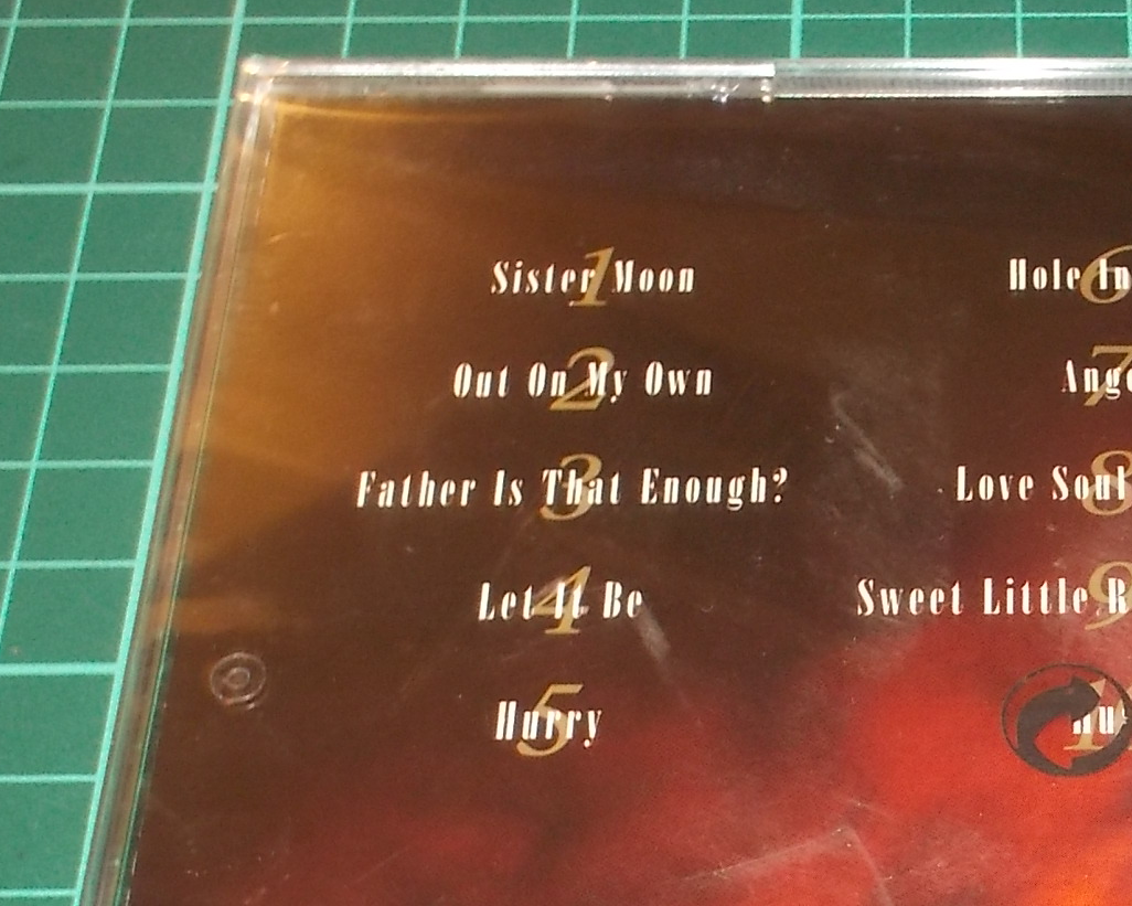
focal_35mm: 80
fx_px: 2680
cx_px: 1130
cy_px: 910
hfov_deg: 22.9
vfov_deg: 18.7
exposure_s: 1/30
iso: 200
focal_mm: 5.2
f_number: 3.7
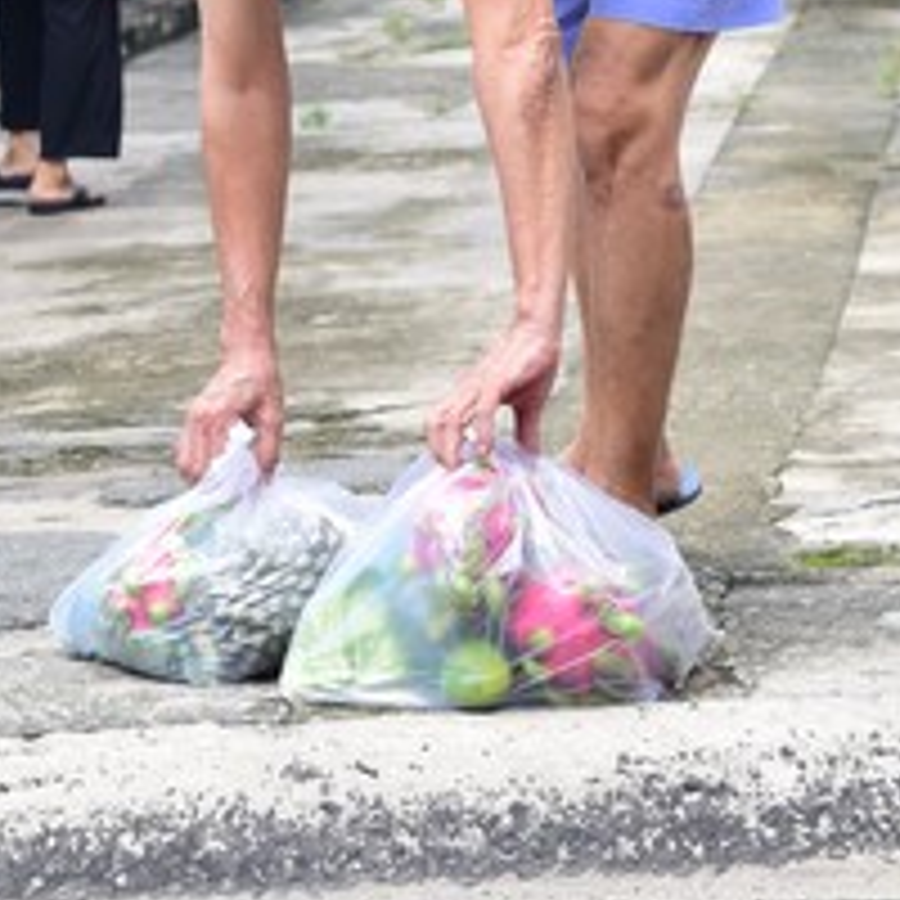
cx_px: 126
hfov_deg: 9.6
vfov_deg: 9.4
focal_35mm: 182
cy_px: -328
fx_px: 5354
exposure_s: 1/160
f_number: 6.3
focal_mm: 66
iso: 320
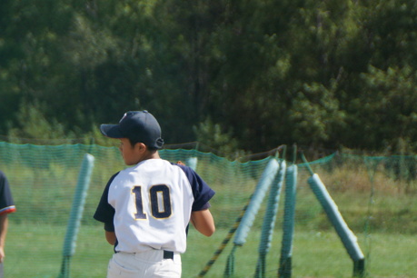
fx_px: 6197
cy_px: 266
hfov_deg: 3.9
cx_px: 138
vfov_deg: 2.6
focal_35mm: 535
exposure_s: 1/1000
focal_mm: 160
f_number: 6.3
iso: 320
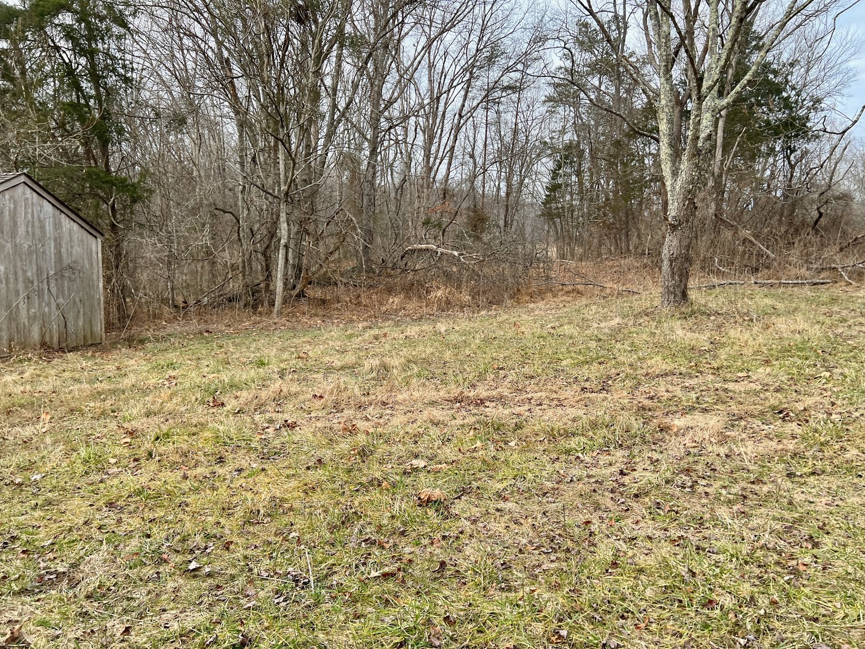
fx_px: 650
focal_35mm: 26
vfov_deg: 53.1
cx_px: 432
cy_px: 324
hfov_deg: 67.3
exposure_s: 1/769
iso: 50
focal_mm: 5.7
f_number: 1.5
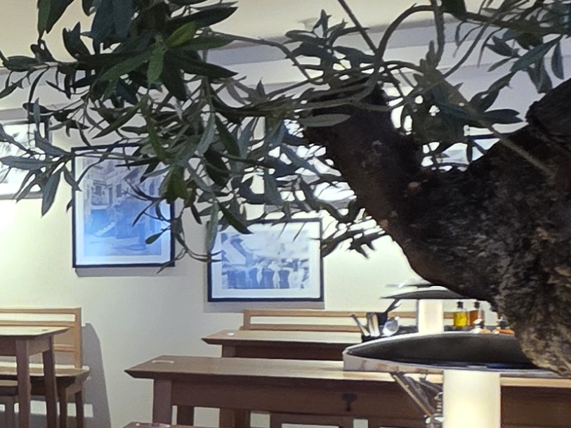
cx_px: -461
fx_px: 1055
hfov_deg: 20.8
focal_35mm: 64
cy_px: 290
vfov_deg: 22.8
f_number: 1.9
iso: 400
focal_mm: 2.2
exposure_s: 1/50
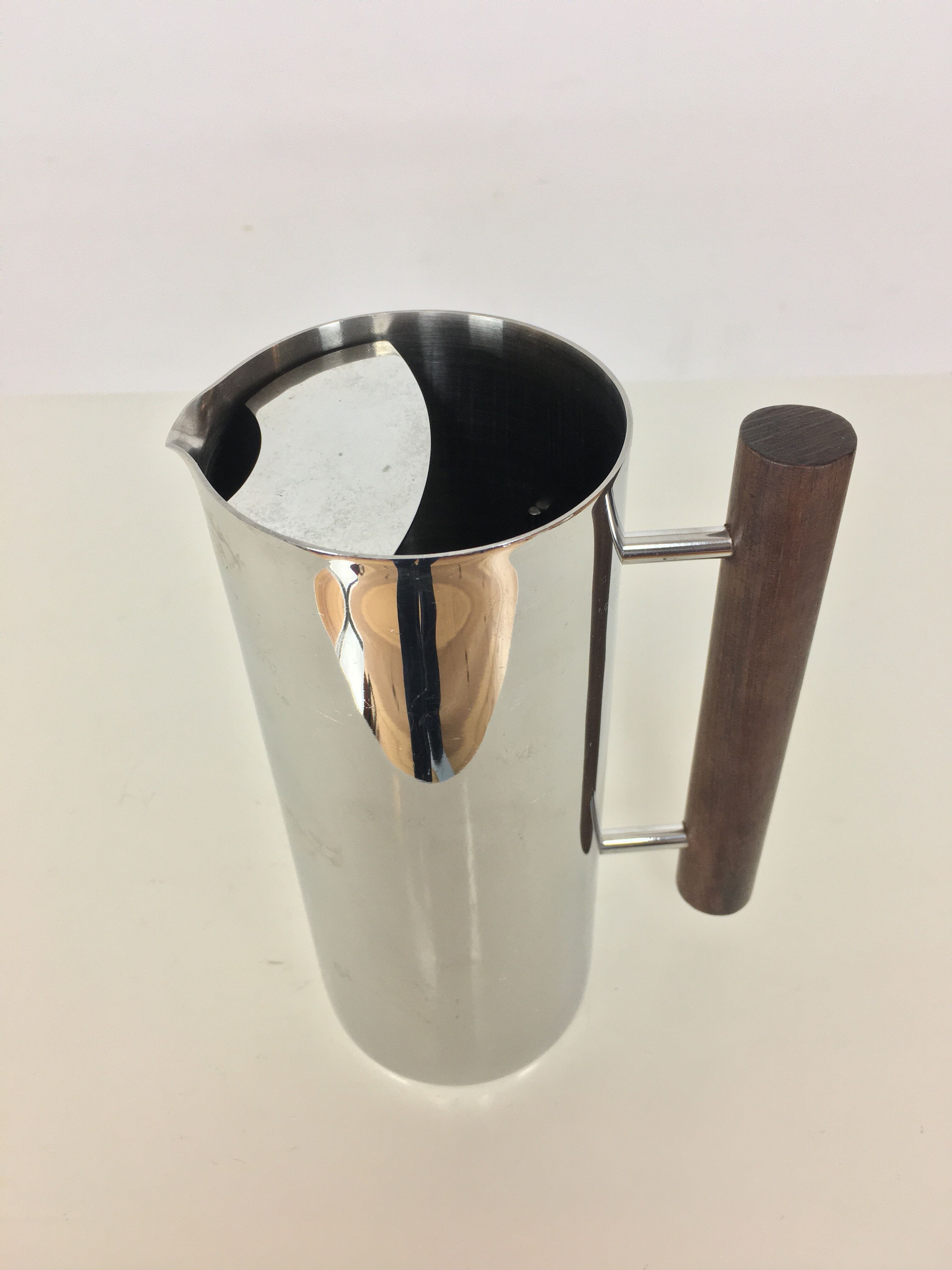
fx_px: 1063
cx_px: 476
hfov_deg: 48.2
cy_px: 635
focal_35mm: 29
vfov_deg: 61.7
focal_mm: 4.15
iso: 50
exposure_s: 1/33
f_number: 2.2
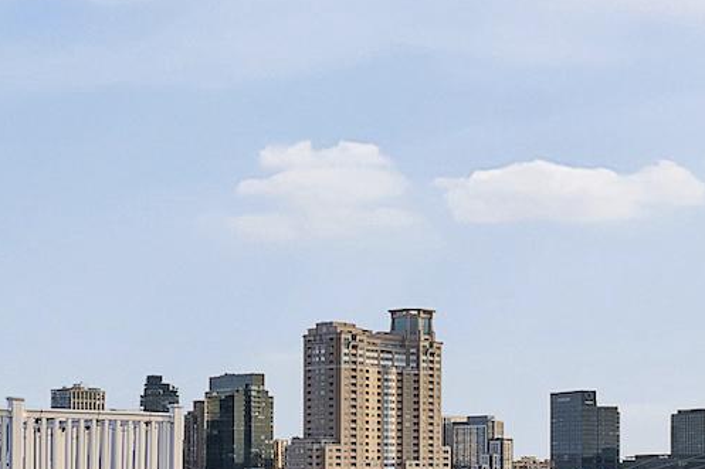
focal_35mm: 66
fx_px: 1292
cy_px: 460
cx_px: 606
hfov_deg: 29.5
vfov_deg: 20.0
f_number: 9
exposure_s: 1/160
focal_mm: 16
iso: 500
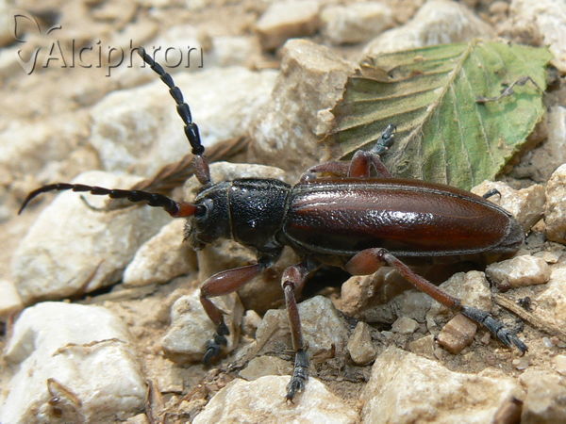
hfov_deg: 51.4
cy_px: 212
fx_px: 589
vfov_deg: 39.7
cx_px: 283
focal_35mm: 36
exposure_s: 1/320
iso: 80
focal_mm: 6
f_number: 5.6
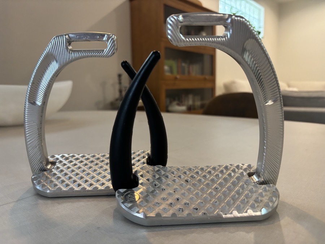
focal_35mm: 26
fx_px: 244
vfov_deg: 53.1
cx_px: 162
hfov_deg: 67.3
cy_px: 122
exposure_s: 1/60
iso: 160
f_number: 1.6
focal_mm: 5.96
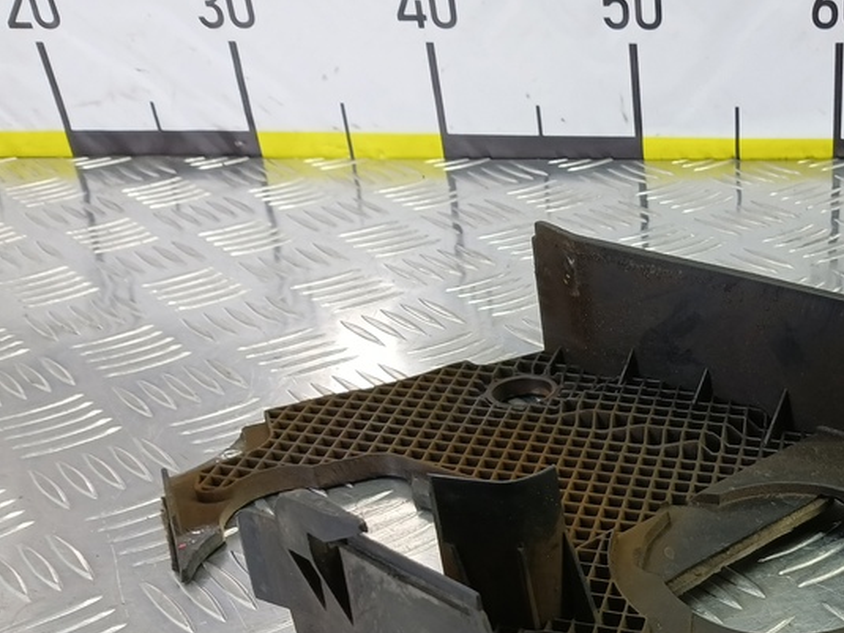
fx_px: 1073
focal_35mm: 44
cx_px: 745
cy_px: 587
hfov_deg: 40.1
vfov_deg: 31.1
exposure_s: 1/50
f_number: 1.6
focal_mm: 4.11
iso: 196
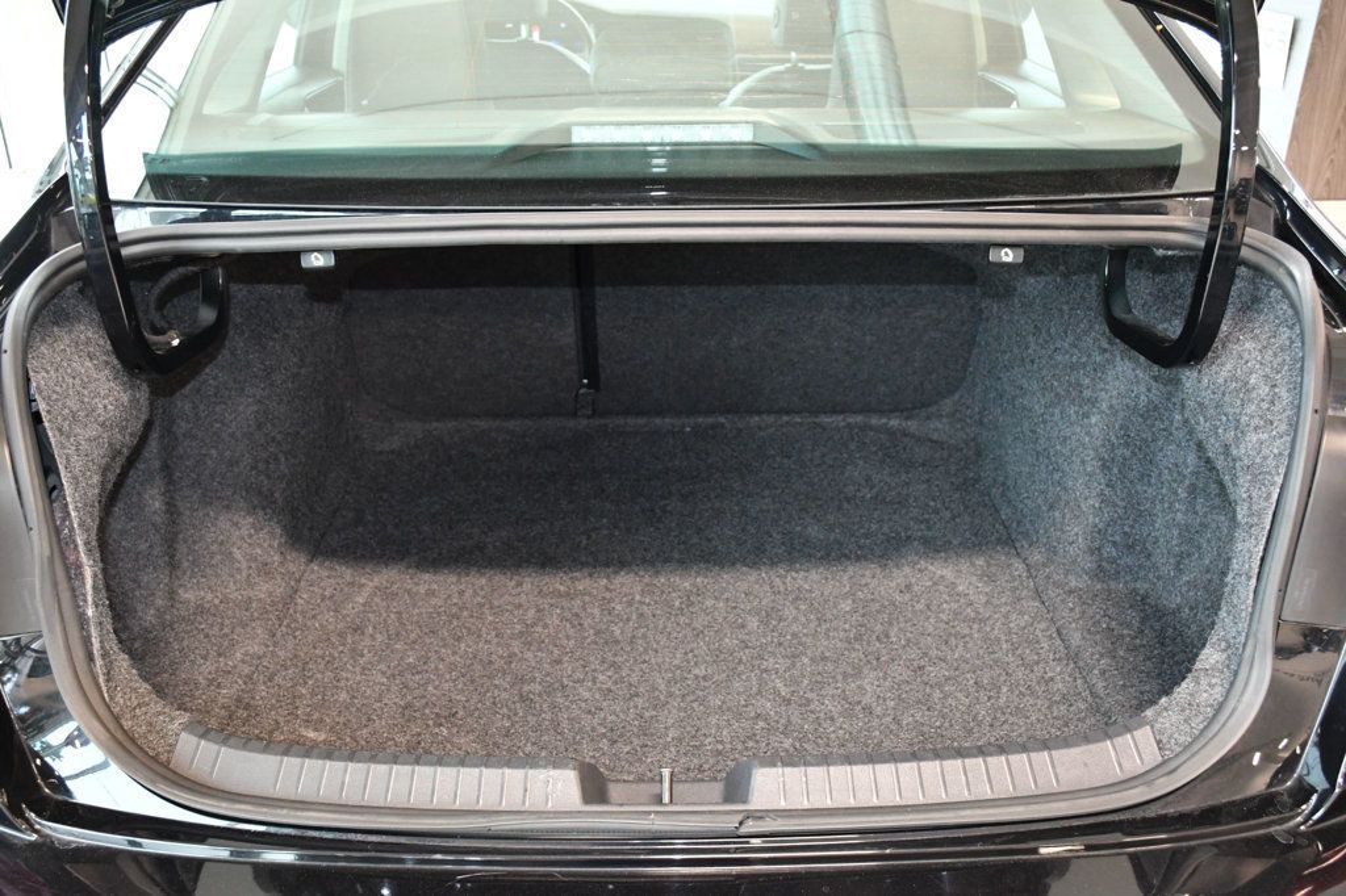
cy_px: 448
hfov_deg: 53.1
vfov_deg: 36.8
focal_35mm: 36
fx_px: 1345
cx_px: 673
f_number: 6.3
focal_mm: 24
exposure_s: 1/60
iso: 2500
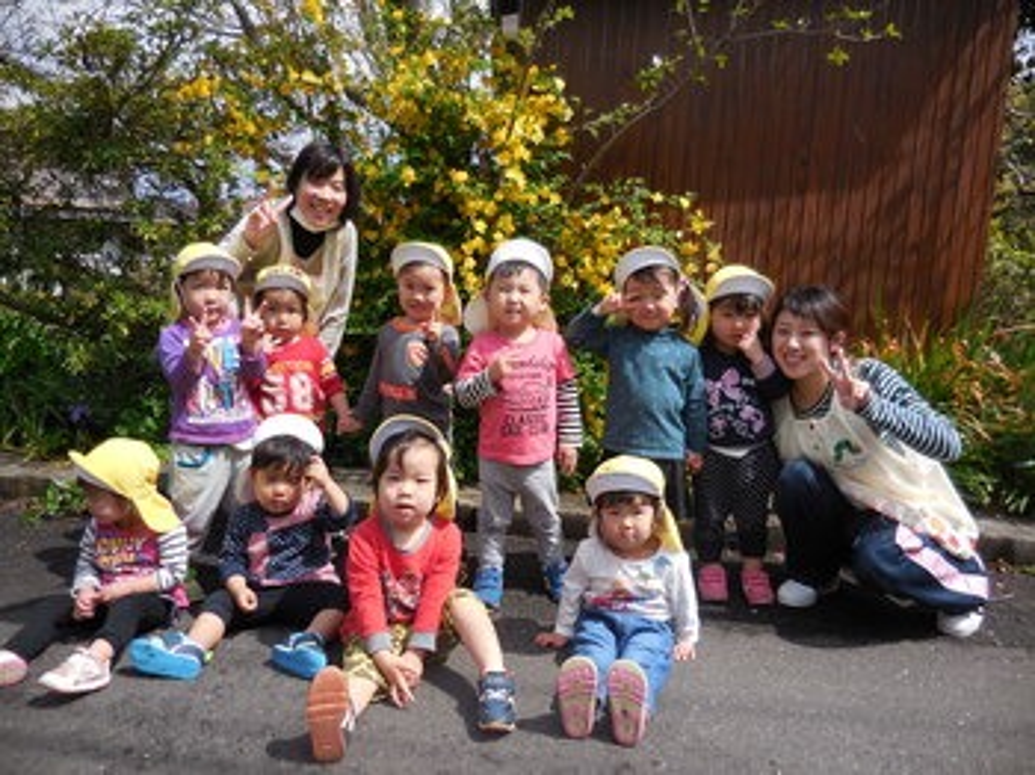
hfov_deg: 63.5
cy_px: 388
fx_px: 837
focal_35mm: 28
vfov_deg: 49.7
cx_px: 518
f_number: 3.5
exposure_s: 1/1600
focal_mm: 5
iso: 125
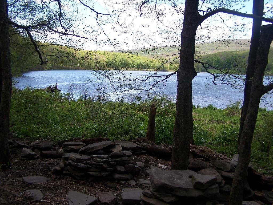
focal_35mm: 38
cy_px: 102
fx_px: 300
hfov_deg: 49.0
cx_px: 136
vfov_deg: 37.7
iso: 80
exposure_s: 1/400
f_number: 2.8
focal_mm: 6.3
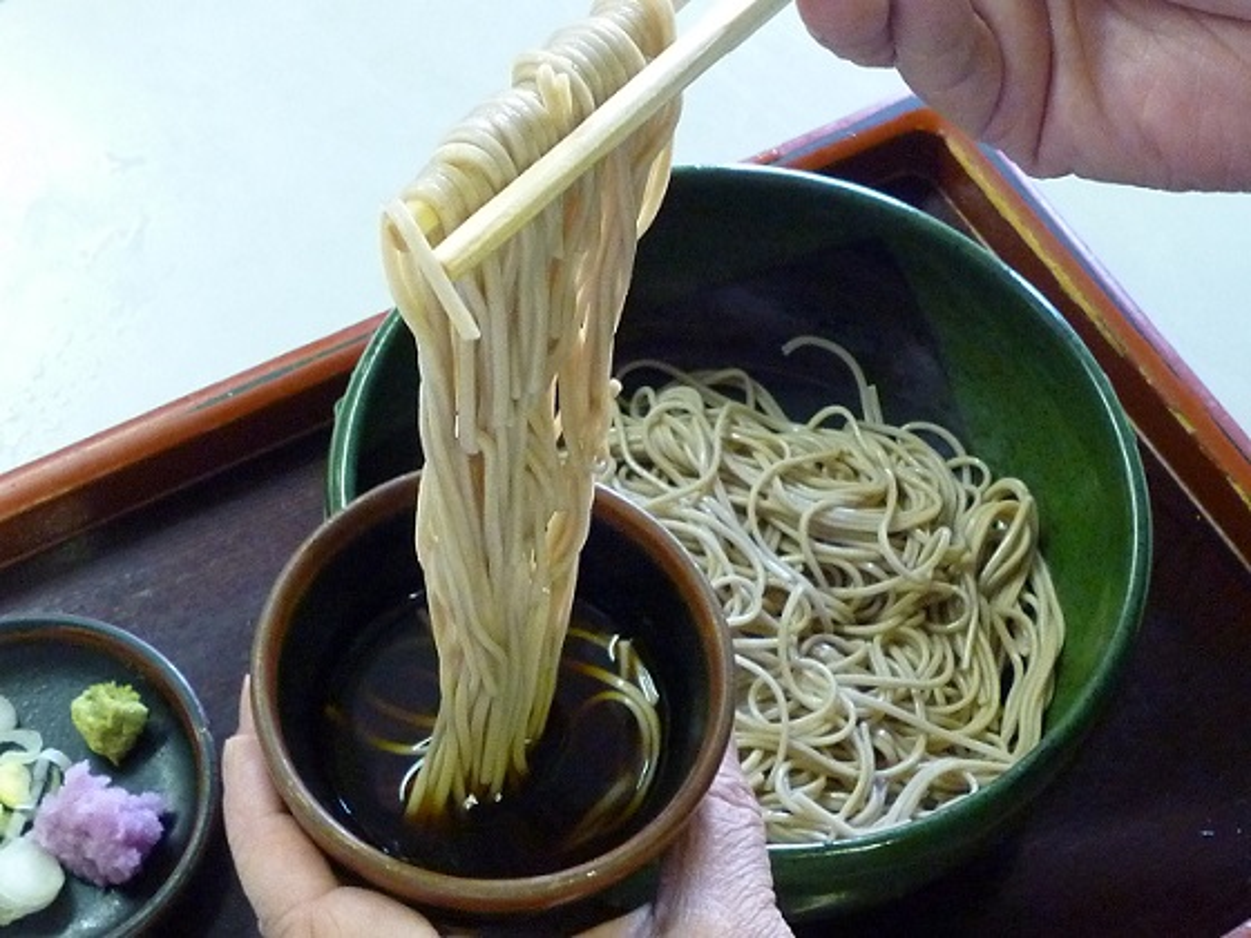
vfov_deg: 24.8
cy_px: 469
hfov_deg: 32.7
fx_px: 2132
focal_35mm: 59
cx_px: 626
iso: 400
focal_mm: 5.3
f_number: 3.4
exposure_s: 1/20
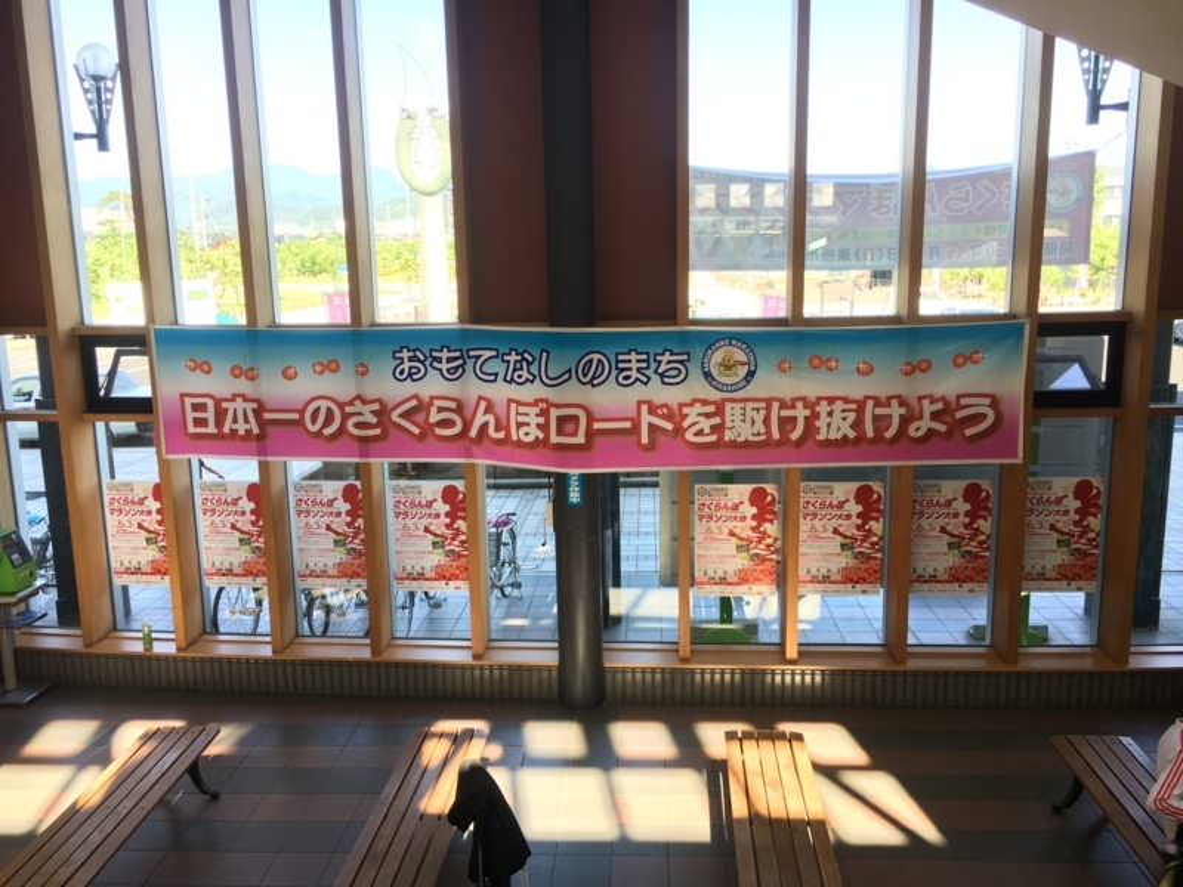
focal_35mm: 29
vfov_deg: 48.2
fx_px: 991
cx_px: 592
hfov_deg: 61.7
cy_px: 444
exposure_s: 1/120
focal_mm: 4.15
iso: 32
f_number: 2.2
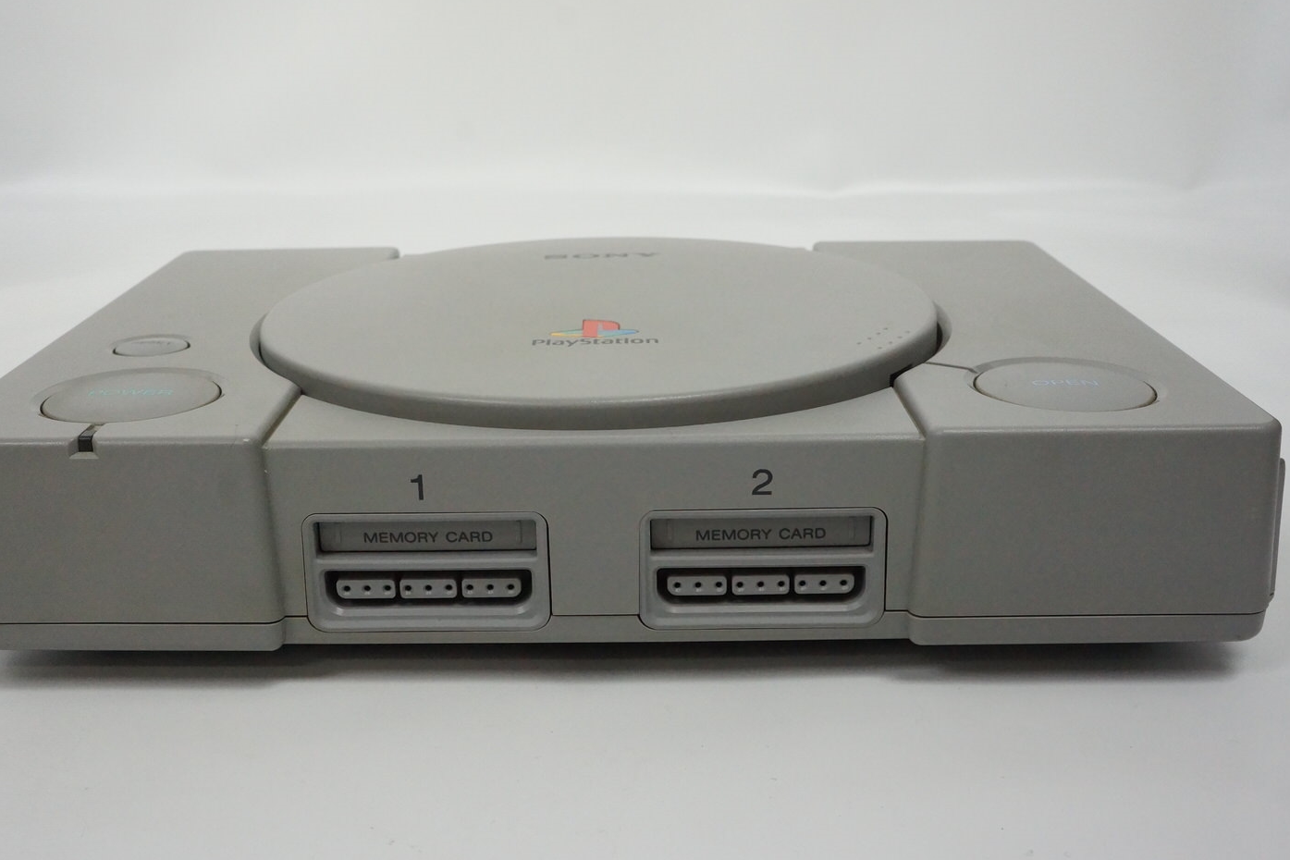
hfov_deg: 49.5
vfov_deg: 34.2
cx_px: 605
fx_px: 1397
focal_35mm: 39
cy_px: 467
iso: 3200
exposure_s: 1/100
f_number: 11
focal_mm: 23
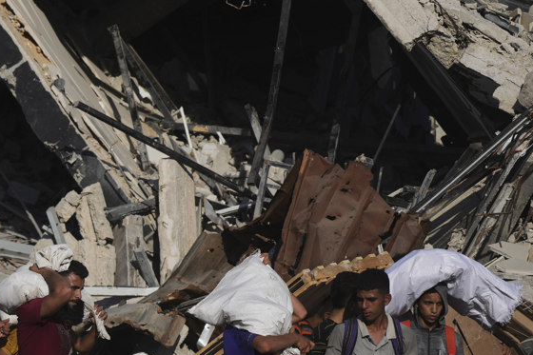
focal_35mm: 255
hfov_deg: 8.0
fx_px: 3774
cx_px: 13
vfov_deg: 5.4
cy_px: 233
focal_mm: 105
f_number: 4
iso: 100
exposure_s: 1/4000
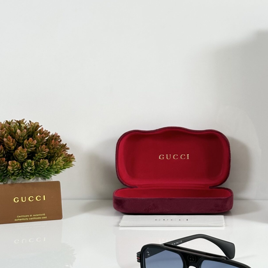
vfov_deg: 19.5
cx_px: 209
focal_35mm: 89
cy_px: 115
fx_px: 780
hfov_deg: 19.3
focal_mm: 6.86
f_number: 1.78
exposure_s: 1/121
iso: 64
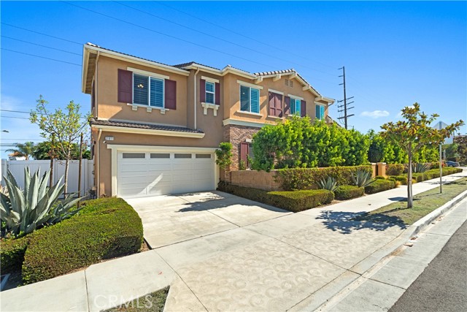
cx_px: 234
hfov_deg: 96.7
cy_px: 156
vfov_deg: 73.8
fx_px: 208
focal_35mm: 16
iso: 1000
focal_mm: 16
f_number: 8
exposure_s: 1/400
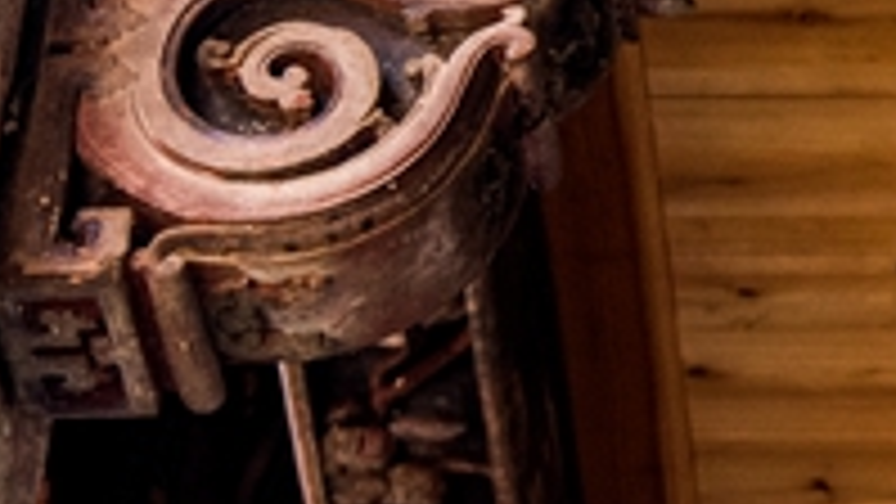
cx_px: 1558
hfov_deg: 7.4
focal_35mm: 284
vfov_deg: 4.2
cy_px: -920
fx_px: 6748
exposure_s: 1/100
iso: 800
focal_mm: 50
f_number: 9
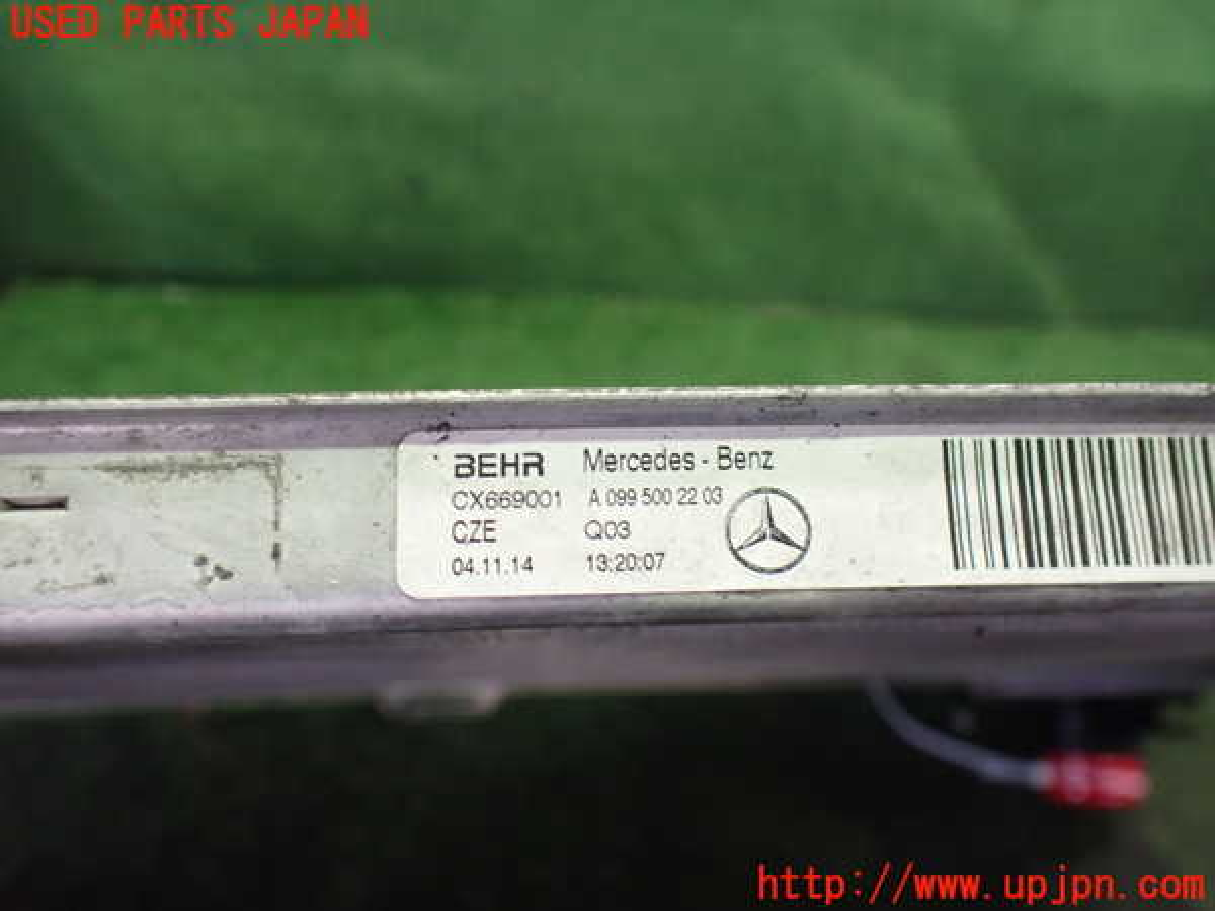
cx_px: 608
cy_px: 456
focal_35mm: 30
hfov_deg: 60.0
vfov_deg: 46.8
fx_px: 1053
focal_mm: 5.4
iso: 800
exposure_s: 1/50
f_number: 2.3
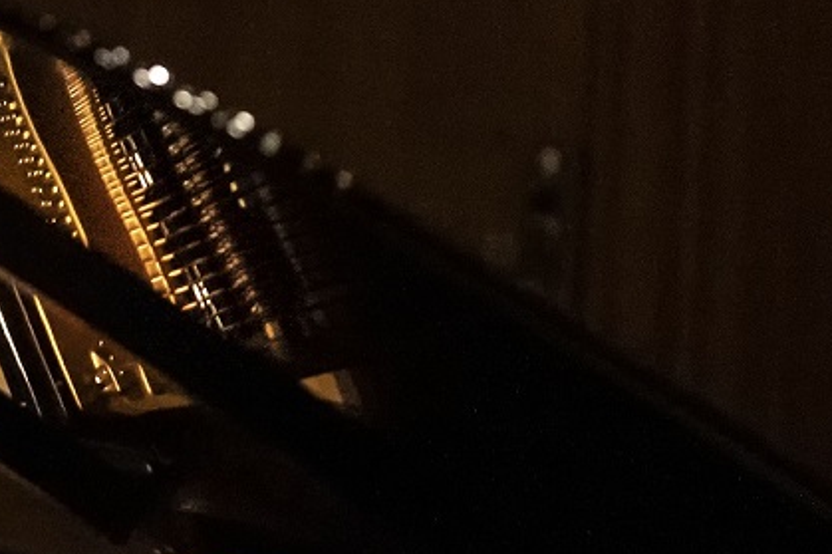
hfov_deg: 4.4
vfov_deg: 3.0
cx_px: -371
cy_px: 782
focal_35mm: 464
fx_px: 10719
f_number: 2.8
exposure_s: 1/160
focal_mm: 108
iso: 4000
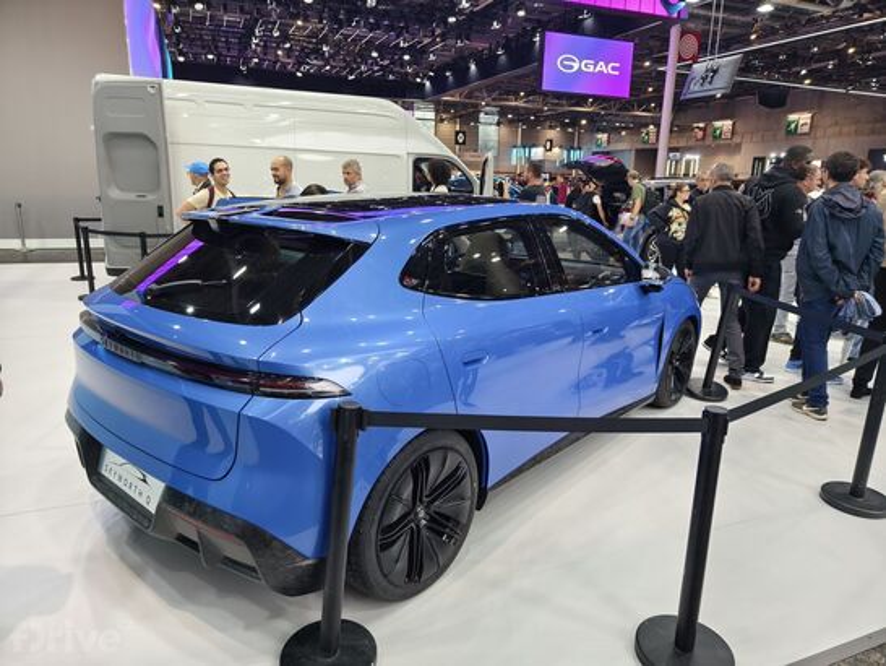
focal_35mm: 23
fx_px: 589
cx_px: 443
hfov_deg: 73.9
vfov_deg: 58.9
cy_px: 333
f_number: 1.75
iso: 50
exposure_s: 1/100
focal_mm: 8.67
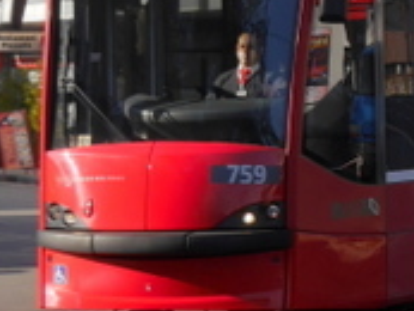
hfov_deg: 6.5
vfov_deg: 4.9
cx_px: 500
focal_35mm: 301
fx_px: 3602
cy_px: 41
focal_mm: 26
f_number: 8
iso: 160
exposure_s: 1/320
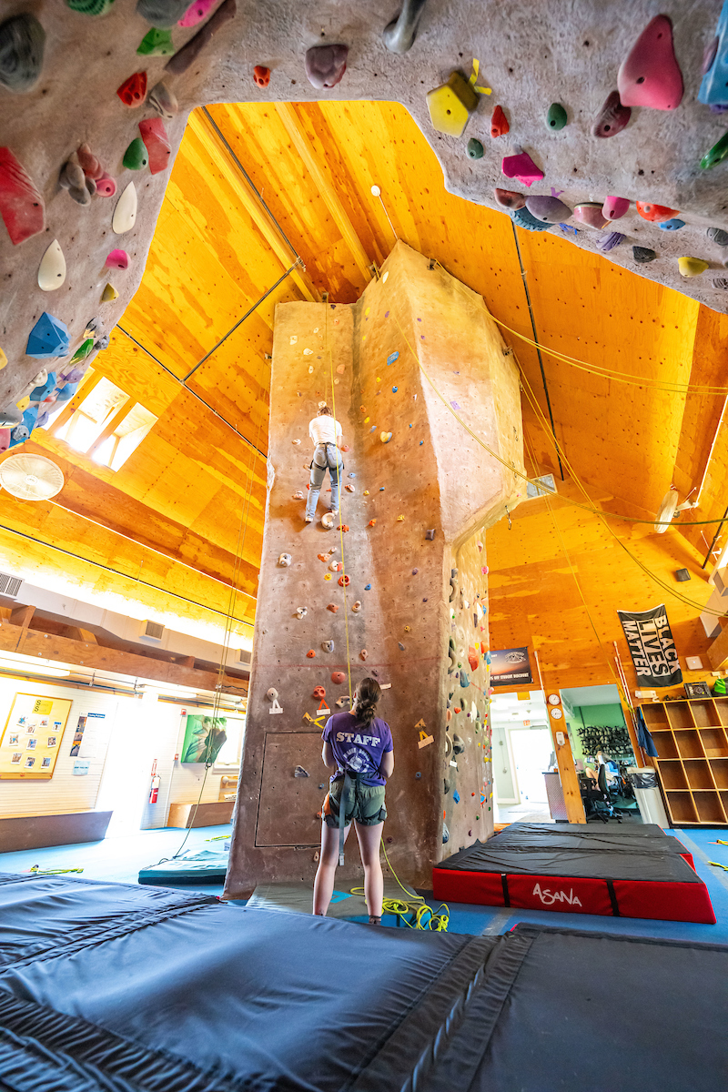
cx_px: 364
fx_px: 425
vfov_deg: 104.3
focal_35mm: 14
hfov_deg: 81.2
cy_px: 546
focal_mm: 14
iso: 8000
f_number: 2.8
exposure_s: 1/160
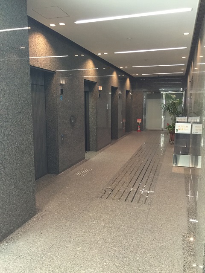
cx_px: 102
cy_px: 136
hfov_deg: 48.2
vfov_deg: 61.7
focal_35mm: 29
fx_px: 229
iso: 250
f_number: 2.2
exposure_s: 1/24
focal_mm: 4.15
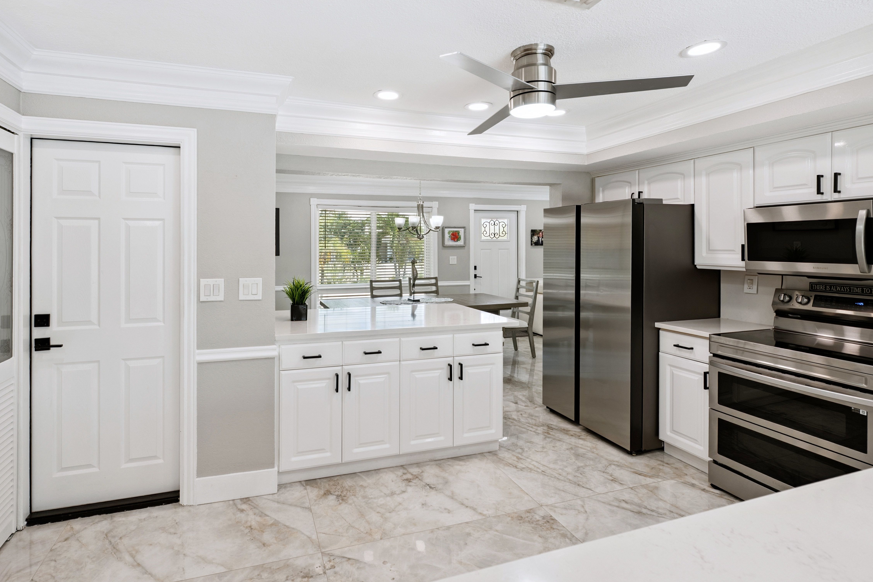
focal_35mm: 17
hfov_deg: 92.8
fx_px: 412
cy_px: 261
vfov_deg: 70.3
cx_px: 380
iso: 250
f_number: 7.1
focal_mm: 14
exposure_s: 1/60
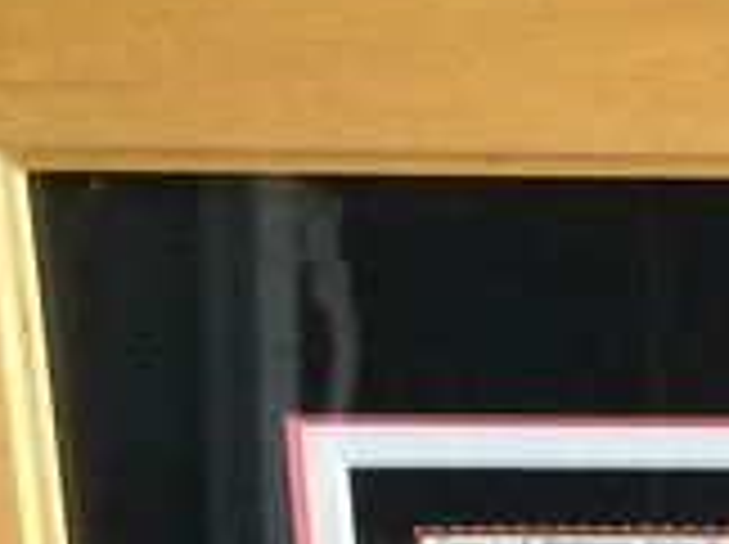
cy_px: 951
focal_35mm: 167
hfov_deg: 10.9
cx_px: 1431
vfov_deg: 8.5
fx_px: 3512
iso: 64
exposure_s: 1/30
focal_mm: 4.12
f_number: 2.2
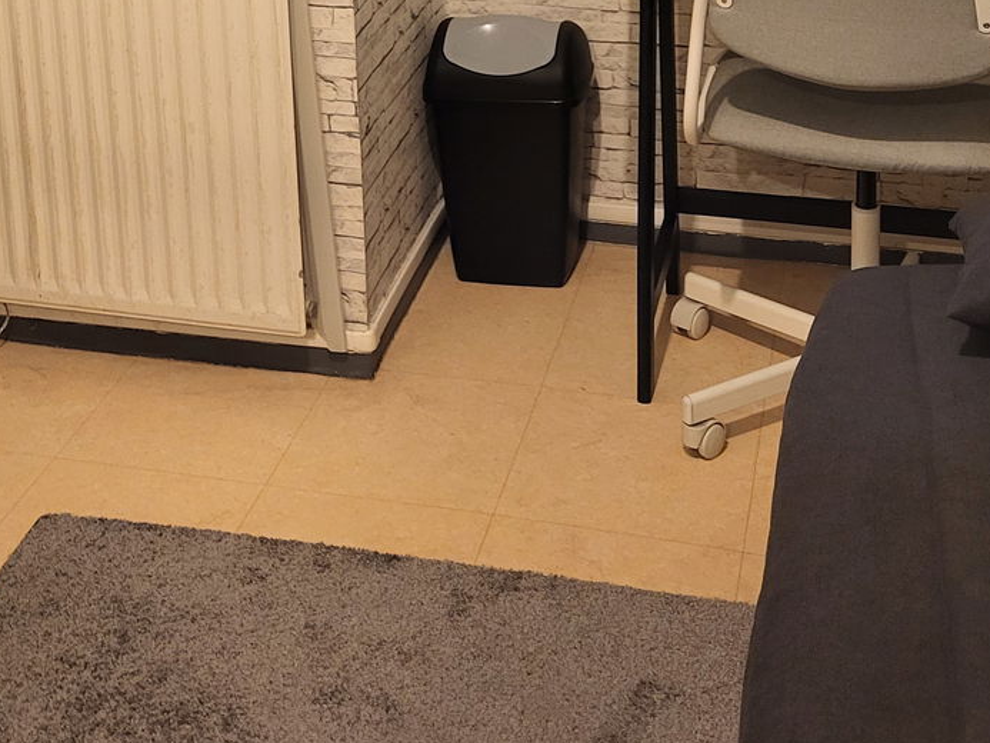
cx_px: 371
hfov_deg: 32.0
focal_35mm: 60
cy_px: -97
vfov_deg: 22.8
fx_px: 1716
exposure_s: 1/33
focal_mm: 5.4
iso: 500
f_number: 1.8
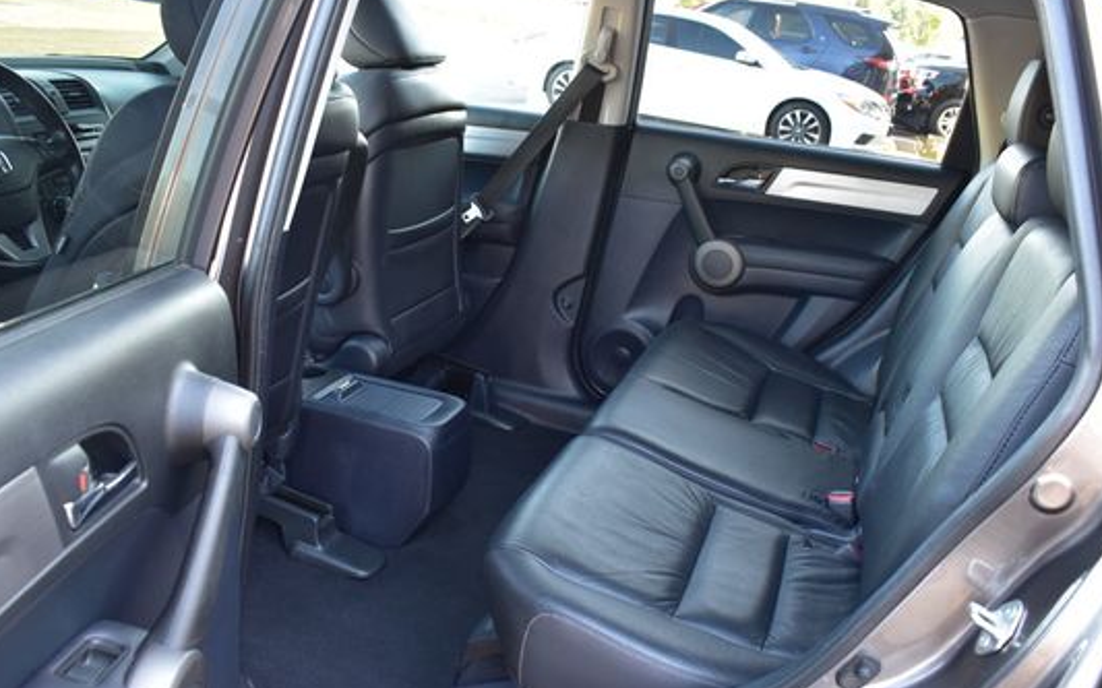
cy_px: 380
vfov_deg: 38.3
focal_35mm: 33
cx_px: 550
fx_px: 991
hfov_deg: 58.1
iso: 400
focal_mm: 18
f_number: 6.3
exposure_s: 1/15
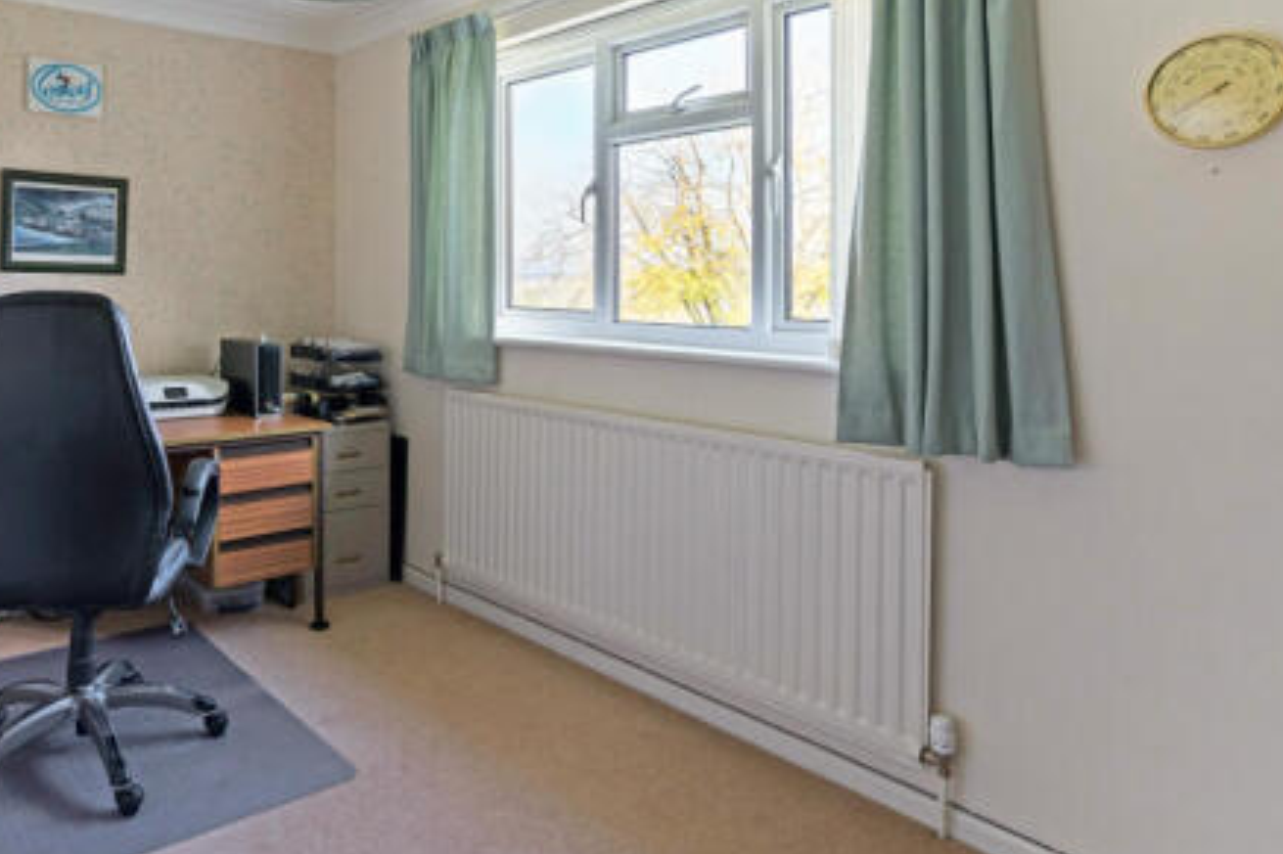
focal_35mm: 24
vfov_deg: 52.1
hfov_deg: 71.0
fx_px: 855
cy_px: 283
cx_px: 401
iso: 640
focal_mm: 16
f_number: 8
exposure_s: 1/20
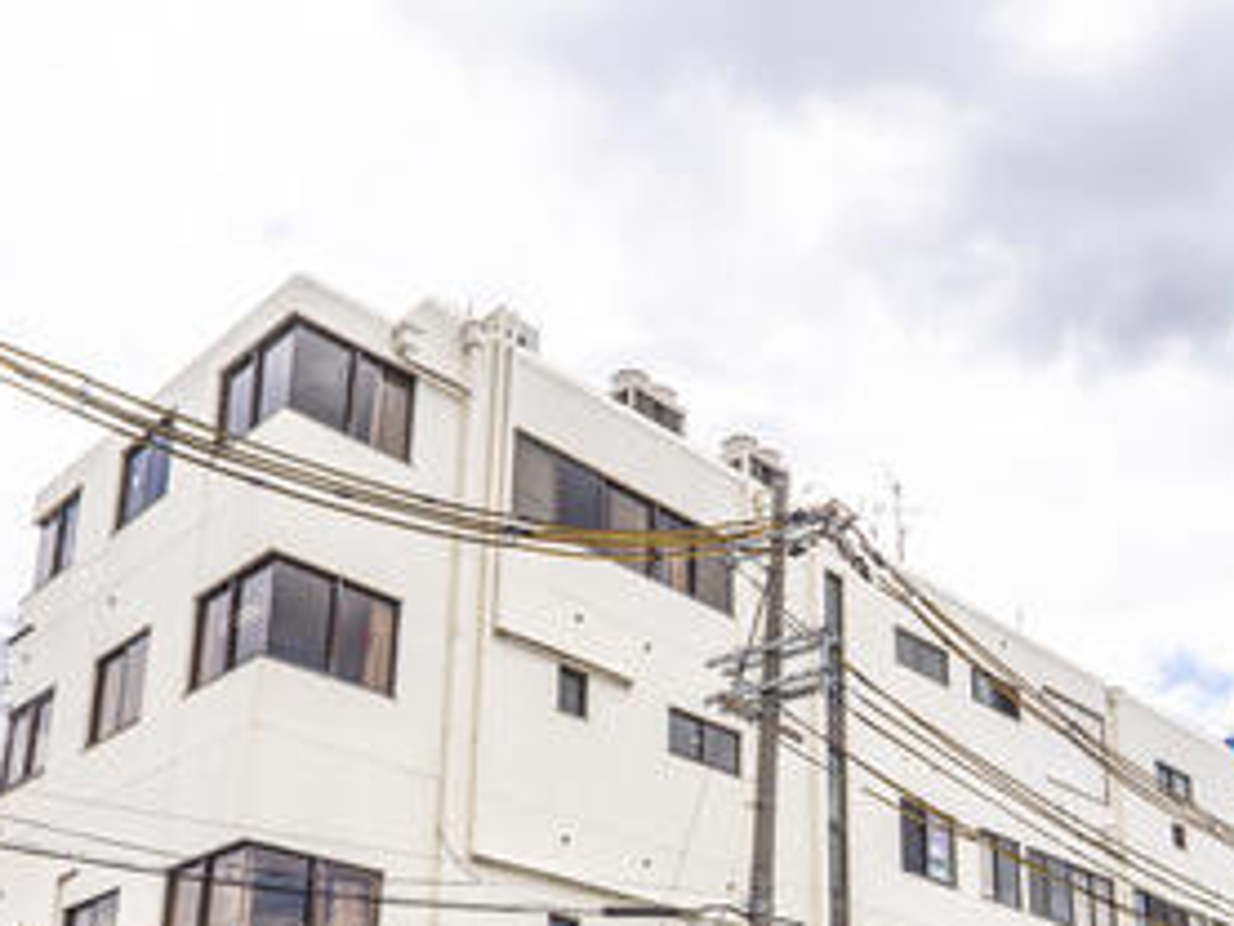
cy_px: 855
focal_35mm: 39
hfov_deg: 47.7
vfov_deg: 34.5
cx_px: 708
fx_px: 1391
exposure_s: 1/800
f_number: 13
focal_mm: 9
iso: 400
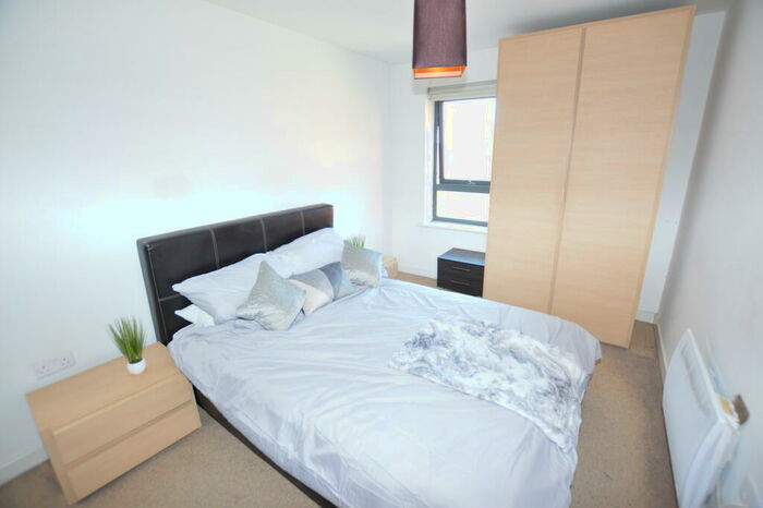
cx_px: 382
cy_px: 254
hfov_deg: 100.4
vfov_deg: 77.3
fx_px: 318
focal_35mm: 15
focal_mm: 10
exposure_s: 1/60
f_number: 3.5
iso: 450
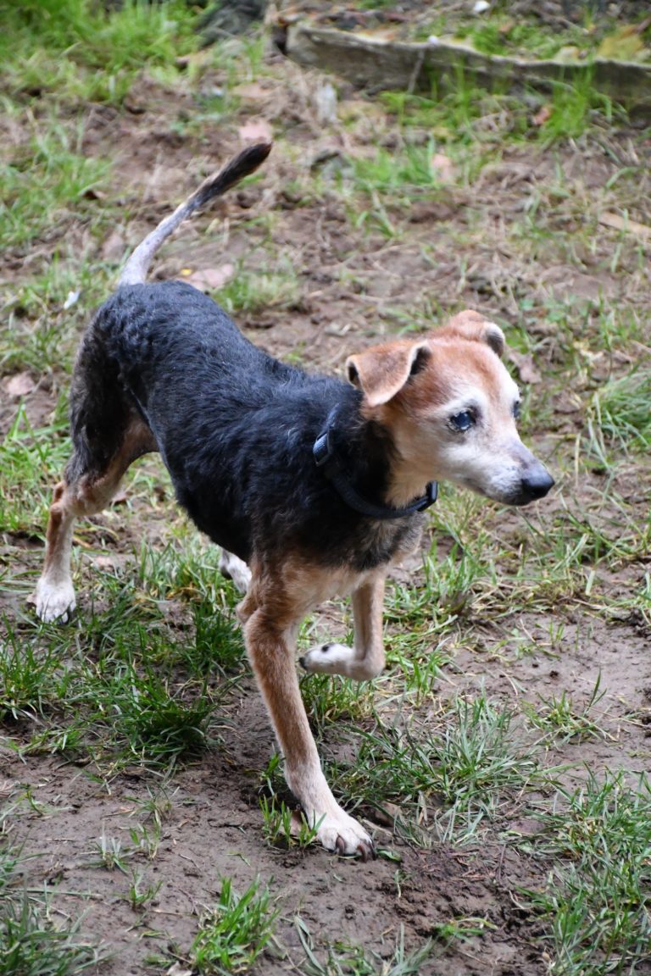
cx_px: 326
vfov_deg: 16.1
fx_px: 3445
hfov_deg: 10.8
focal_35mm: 127
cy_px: 488
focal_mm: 85
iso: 5600
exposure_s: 1/500
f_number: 5.3
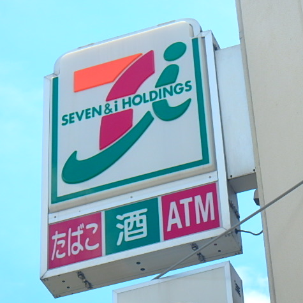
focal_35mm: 125
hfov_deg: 14.0
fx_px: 1238
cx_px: 138
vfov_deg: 14.0
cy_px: 152
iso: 125
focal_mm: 18.7
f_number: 5.7
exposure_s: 1/320
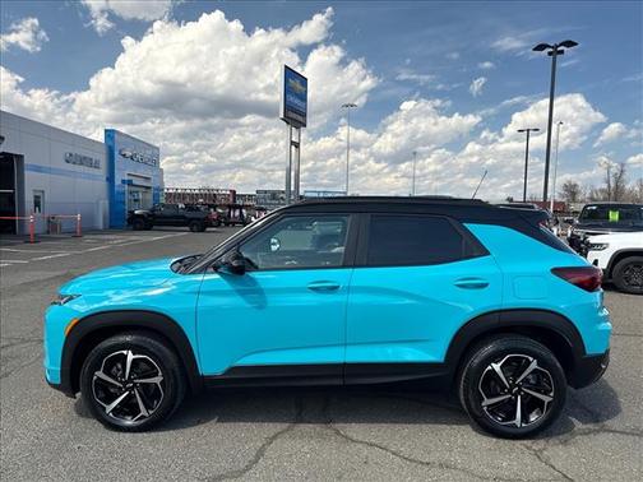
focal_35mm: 24
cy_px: 241
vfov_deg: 56.8
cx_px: 322
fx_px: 446
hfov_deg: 71.6
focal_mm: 6.76
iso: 100
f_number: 1.78
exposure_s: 1/1437
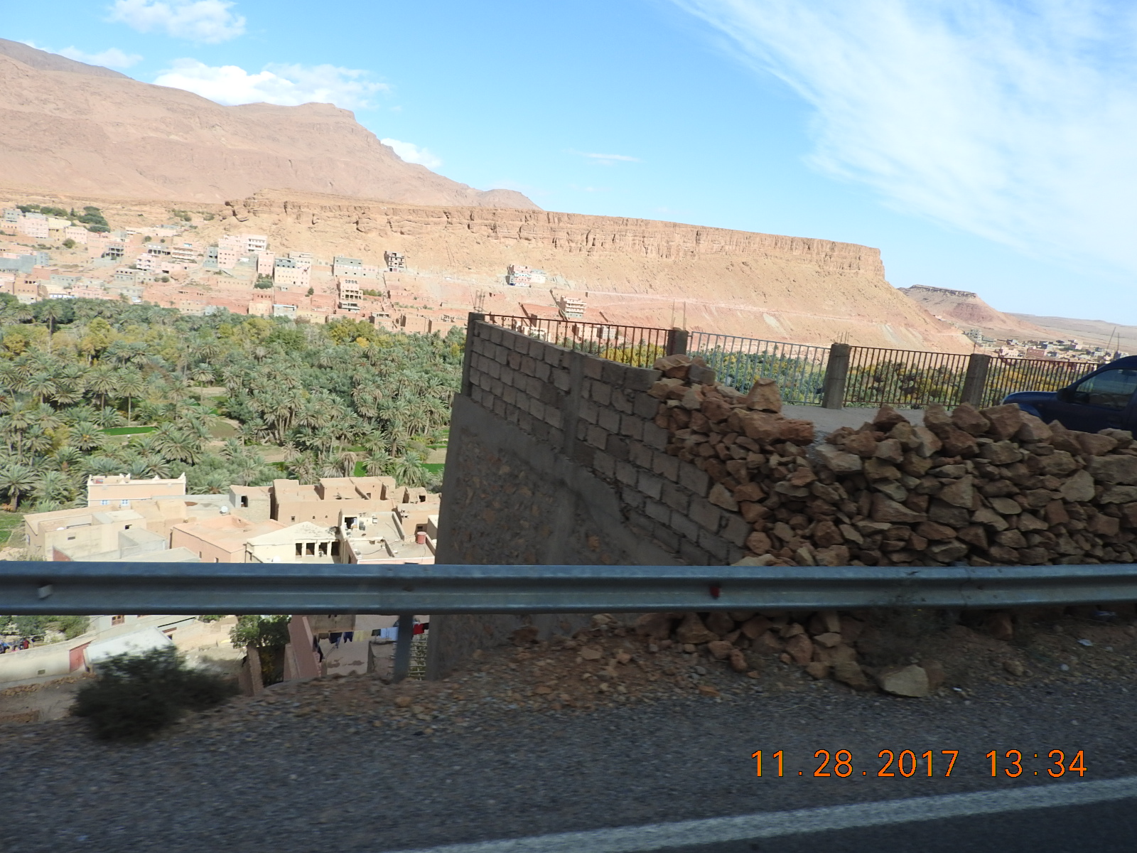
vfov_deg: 56.8
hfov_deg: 71.6
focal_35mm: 24
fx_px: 788
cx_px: 568
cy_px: 426
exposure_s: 1/800
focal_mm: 4.3
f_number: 3.3
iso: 100
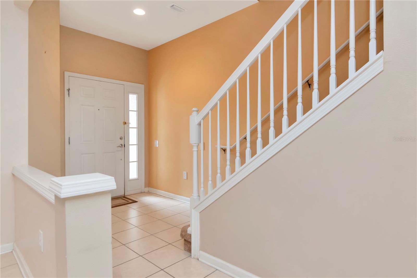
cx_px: 208
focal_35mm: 20
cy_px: 139
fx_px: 226
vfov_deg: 63.2
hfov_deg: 85.4
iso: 1000
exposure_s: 1/60
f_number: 7.1
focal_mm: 13
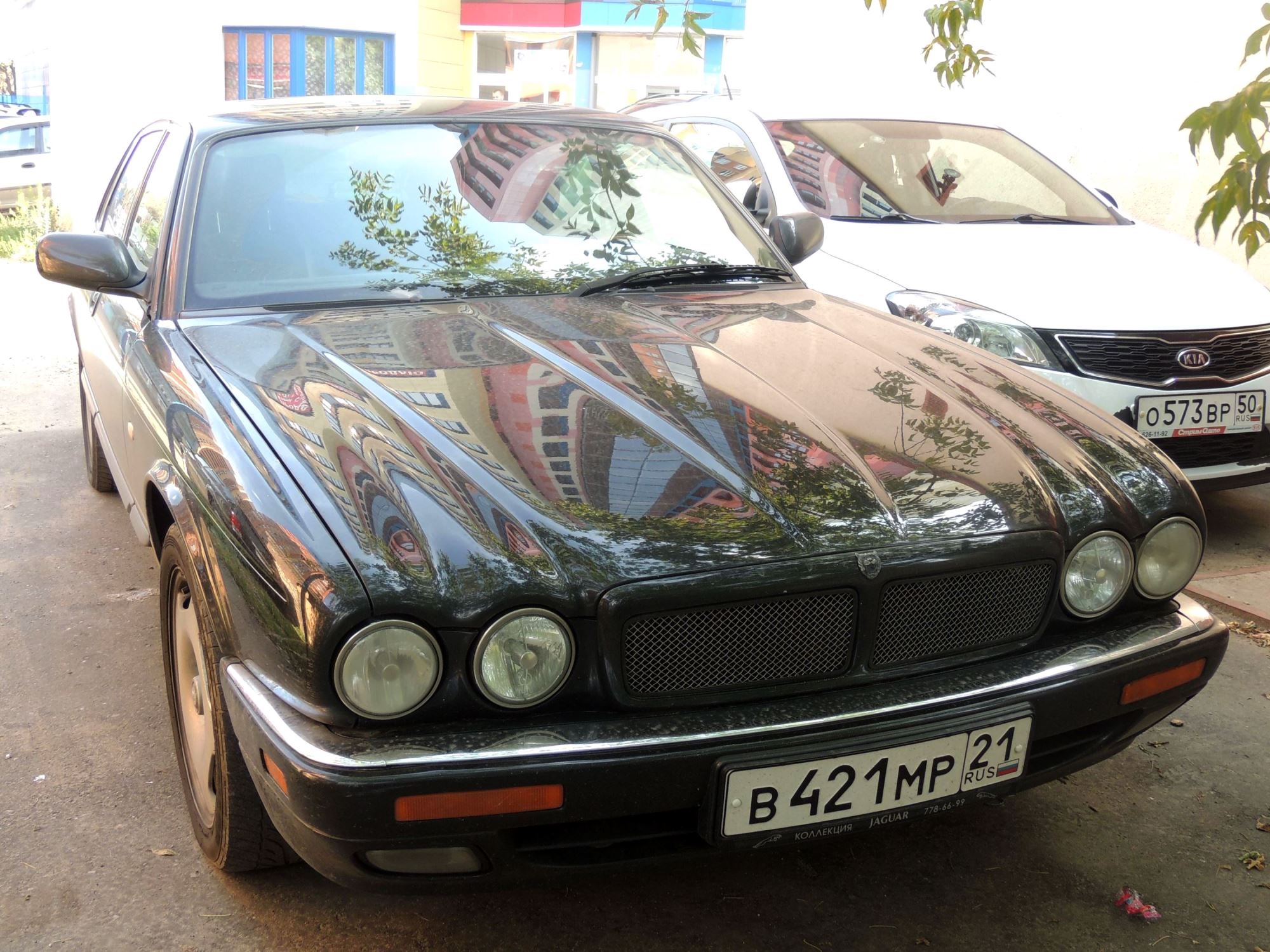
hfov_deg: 52.6
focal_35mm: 35
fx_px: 1284
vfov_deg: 40.7
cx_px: 635
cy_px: 476
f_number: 3.3
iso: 100
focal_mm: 6.2
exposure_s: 1/50
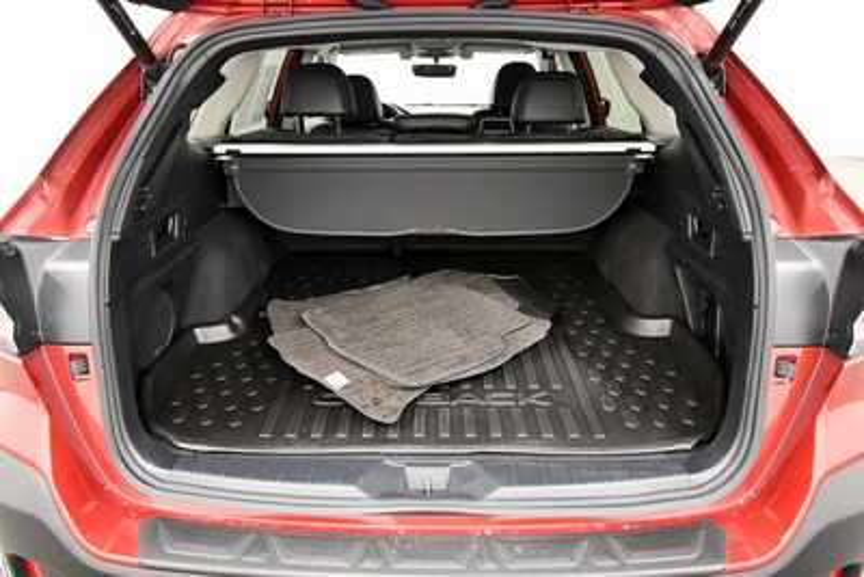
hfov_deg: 73.7
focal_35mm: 24
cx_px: 432
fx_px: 576
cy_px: 288
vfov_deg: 53.2
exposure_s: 1/60
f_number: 5.3
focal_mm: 16
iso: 4000
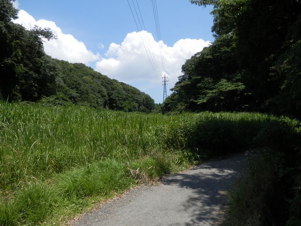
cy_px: 113
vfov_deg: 54.9
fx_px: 217
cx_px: 150
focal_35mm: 25
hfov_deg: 69.4
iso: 80
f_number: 8.7
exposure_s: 1/125
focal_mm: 4.5
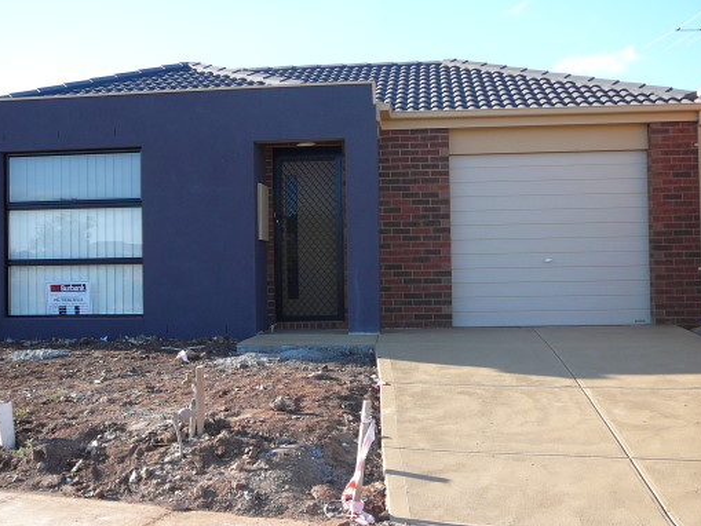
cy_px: 263
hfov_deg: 42.9
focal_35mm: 44
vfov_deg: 32.9
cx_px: 321
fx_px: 891
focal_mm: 5.2
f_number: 2.8
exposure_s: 1/400
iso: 80
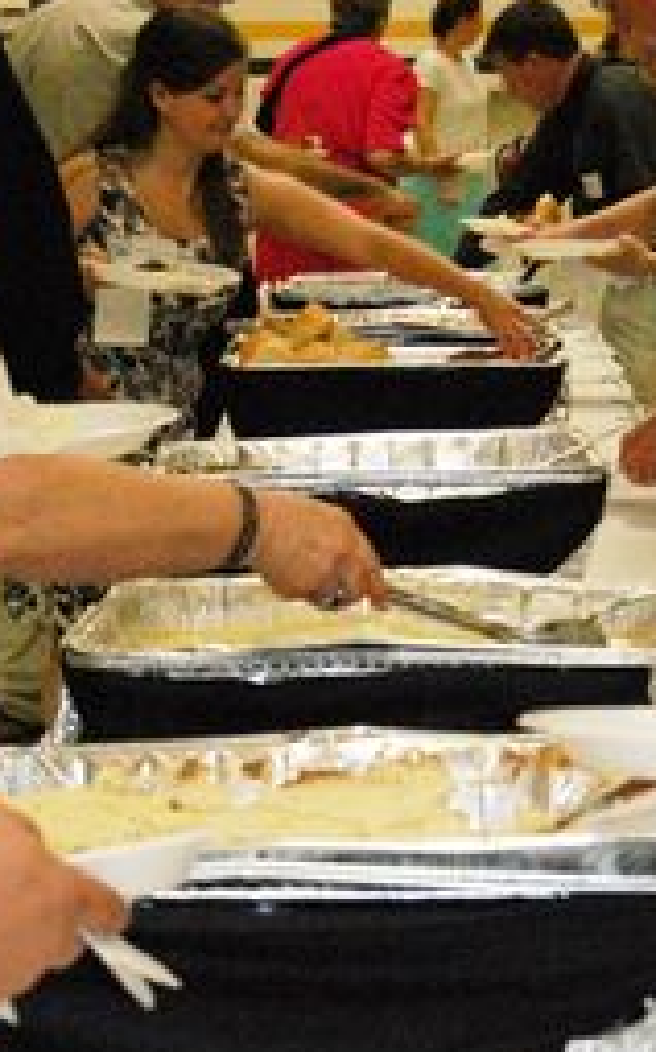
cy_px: 685
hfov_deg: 12.1
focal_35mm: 108
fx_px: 3089
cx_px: 359
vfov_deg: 19.3
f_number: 5.3
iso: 1600
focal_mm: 45
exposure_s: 1/400
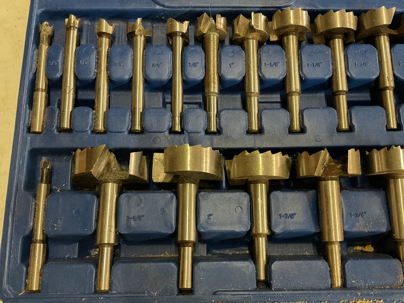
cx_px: 218
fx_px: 397
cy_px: 163
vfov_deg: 41.8
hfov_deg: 53.9
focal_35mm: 34
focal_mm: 3
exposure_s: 1/30
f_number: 1.8
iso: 400
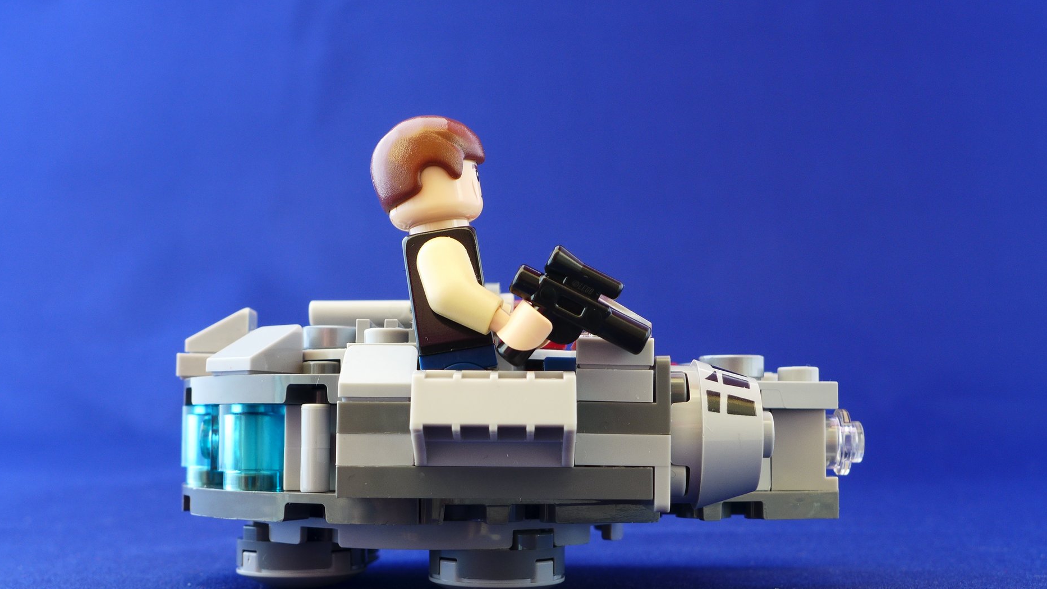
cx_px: 522
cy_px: 340
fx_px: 1472
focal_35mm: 53
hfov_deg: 39.2
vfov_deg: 22.6
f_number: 4.5
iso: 80
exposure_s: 1/2
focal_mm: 9.8
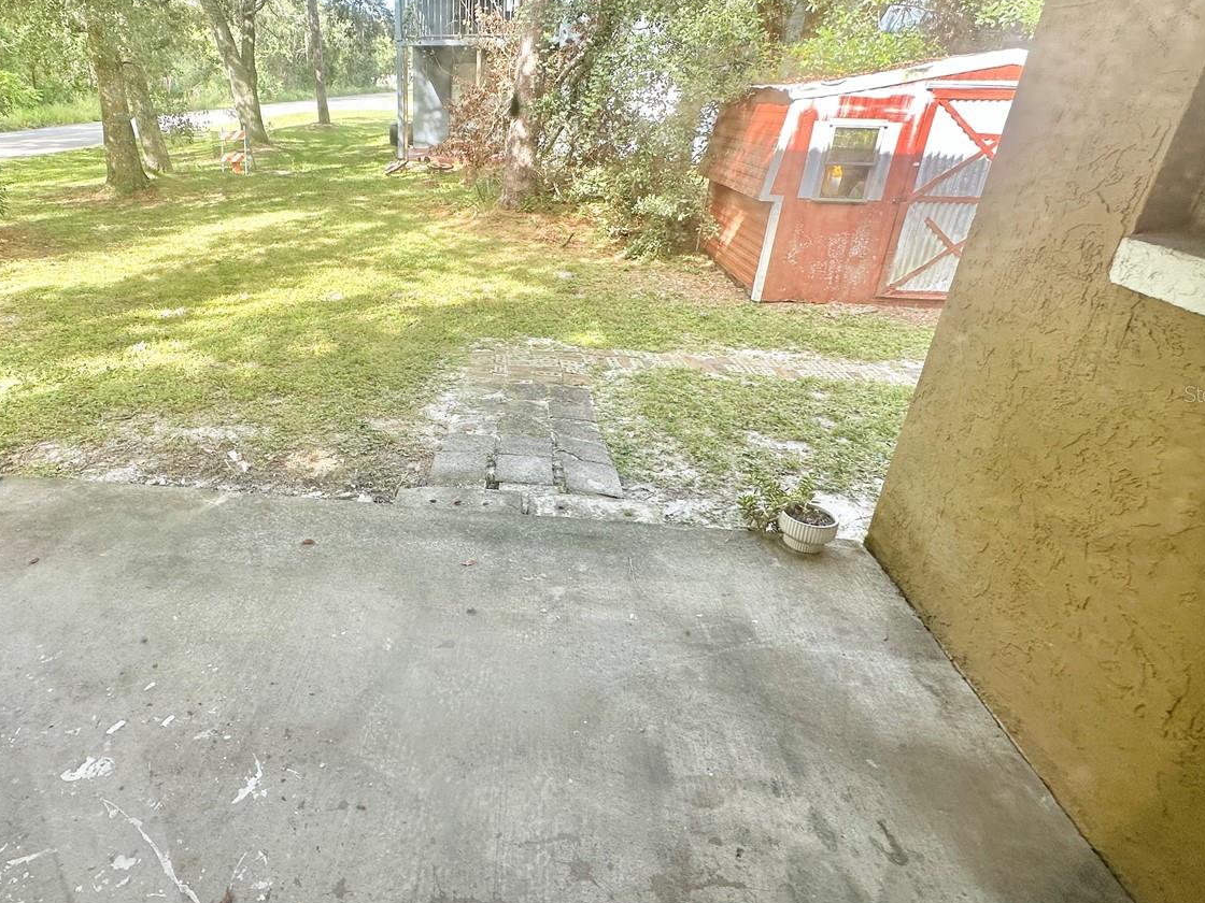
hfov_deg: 79.7
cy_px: 393
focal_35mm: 20
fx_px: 696
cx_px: 425
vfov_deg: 65.7
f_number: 2.2
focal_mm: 2.22
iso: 40
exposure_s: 1/99
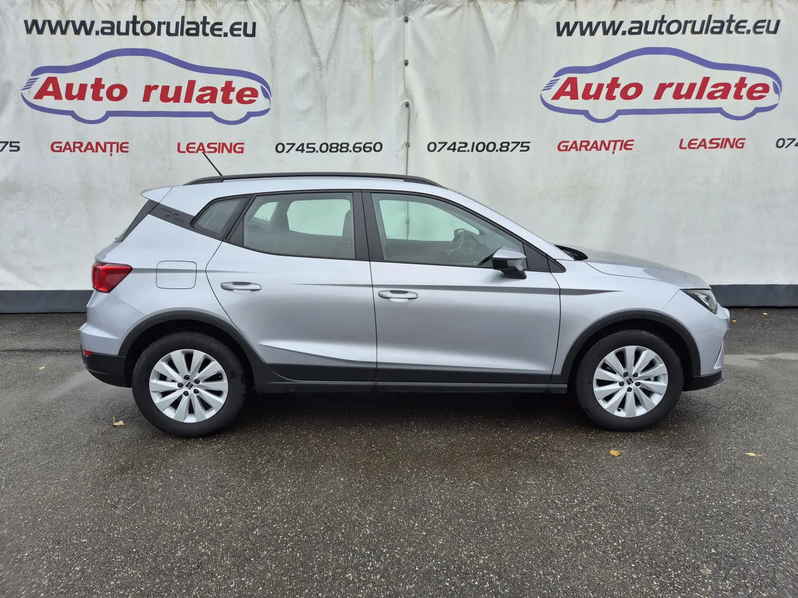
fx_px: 530
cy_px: 299
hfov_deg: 73.9
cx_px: 399
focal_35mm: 23
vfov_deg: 58.9
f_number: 1.8
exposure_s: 1/441
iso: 25
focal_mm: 5.4
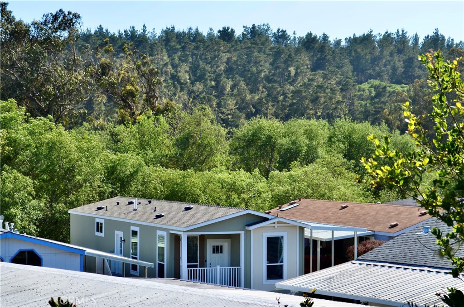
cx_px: 232
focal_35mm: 82
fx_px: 1061
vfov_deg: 16.5
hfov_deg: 24.7
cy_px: 154
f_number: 8
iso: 140
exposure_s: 1/250
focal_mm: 55
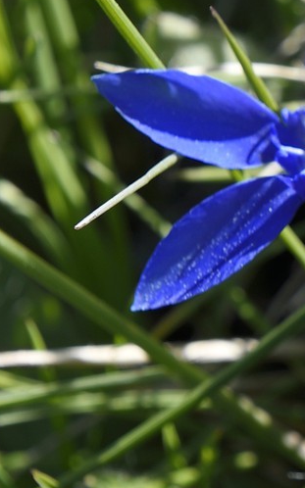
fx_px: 3047
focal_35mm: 229
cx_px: 697
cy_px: 78
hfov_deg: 5.6
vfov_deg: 9.1
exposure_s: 1/125
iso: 200
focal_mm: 70
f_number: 11
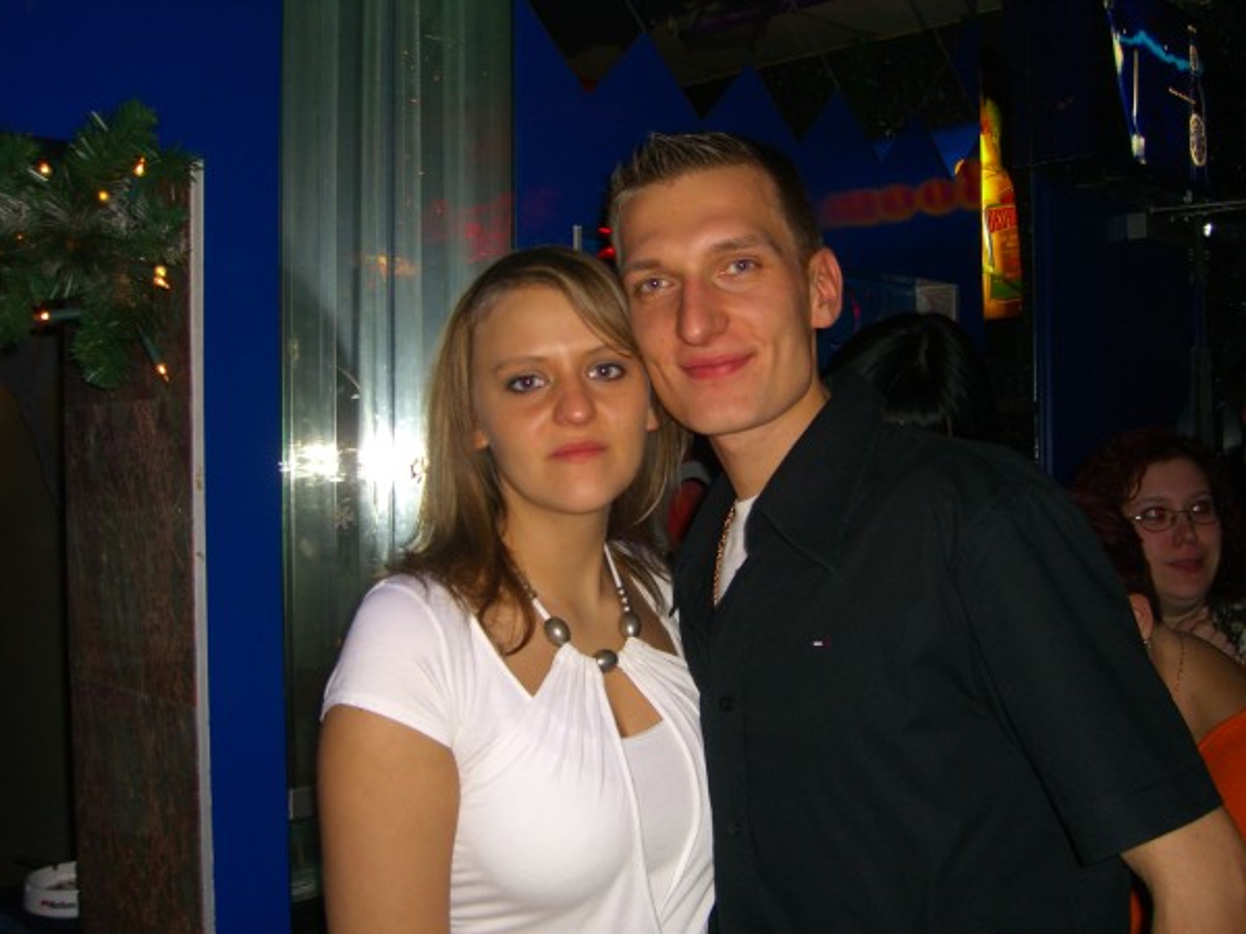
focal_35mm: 38
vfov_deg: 37.7
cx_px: 623
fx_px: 1368
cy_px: 467
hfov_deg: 49.0
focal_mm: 7.9
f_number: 2.8
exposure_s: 1/60
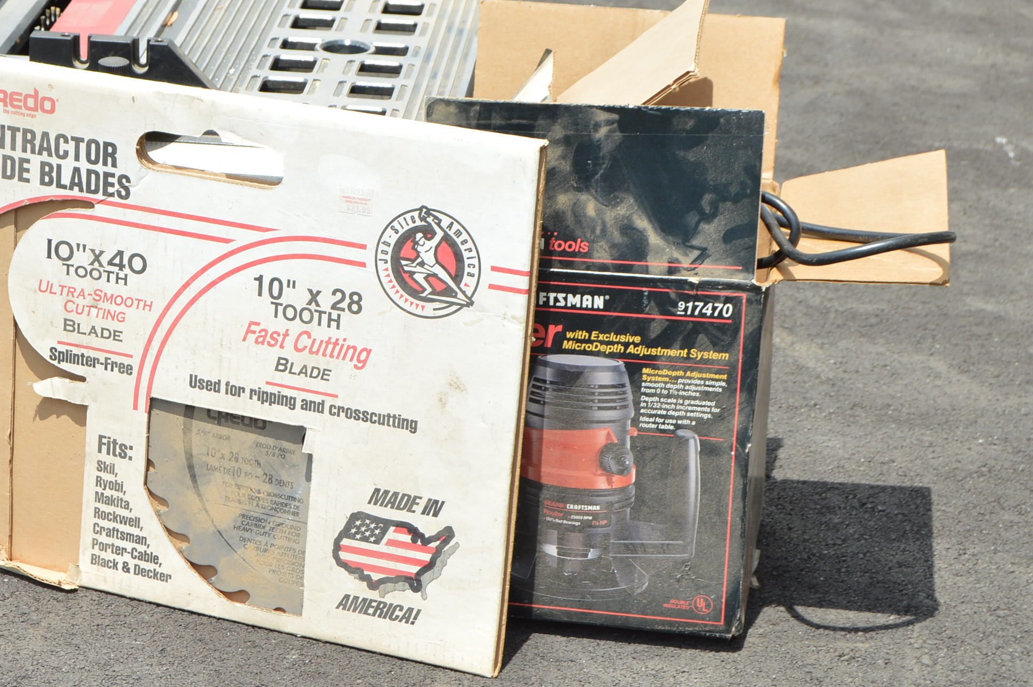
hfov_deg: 19.0
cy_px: 316
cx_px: 269
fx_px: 3068
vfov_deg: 12.8
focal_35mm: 107
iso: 100
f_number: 8
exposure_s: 1/160
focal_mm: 46
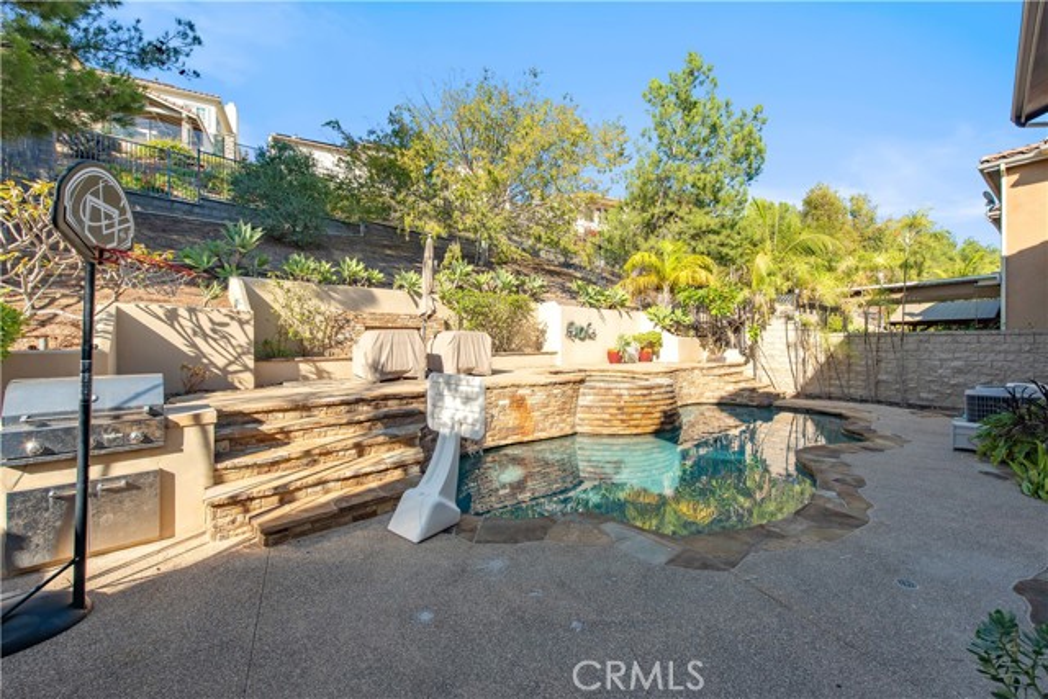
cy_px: 350
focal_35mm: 14
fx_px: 408
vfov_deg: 81.2
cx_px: 524
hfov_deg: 104.2
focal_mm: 14
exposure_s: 1/320
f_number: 9
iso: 200
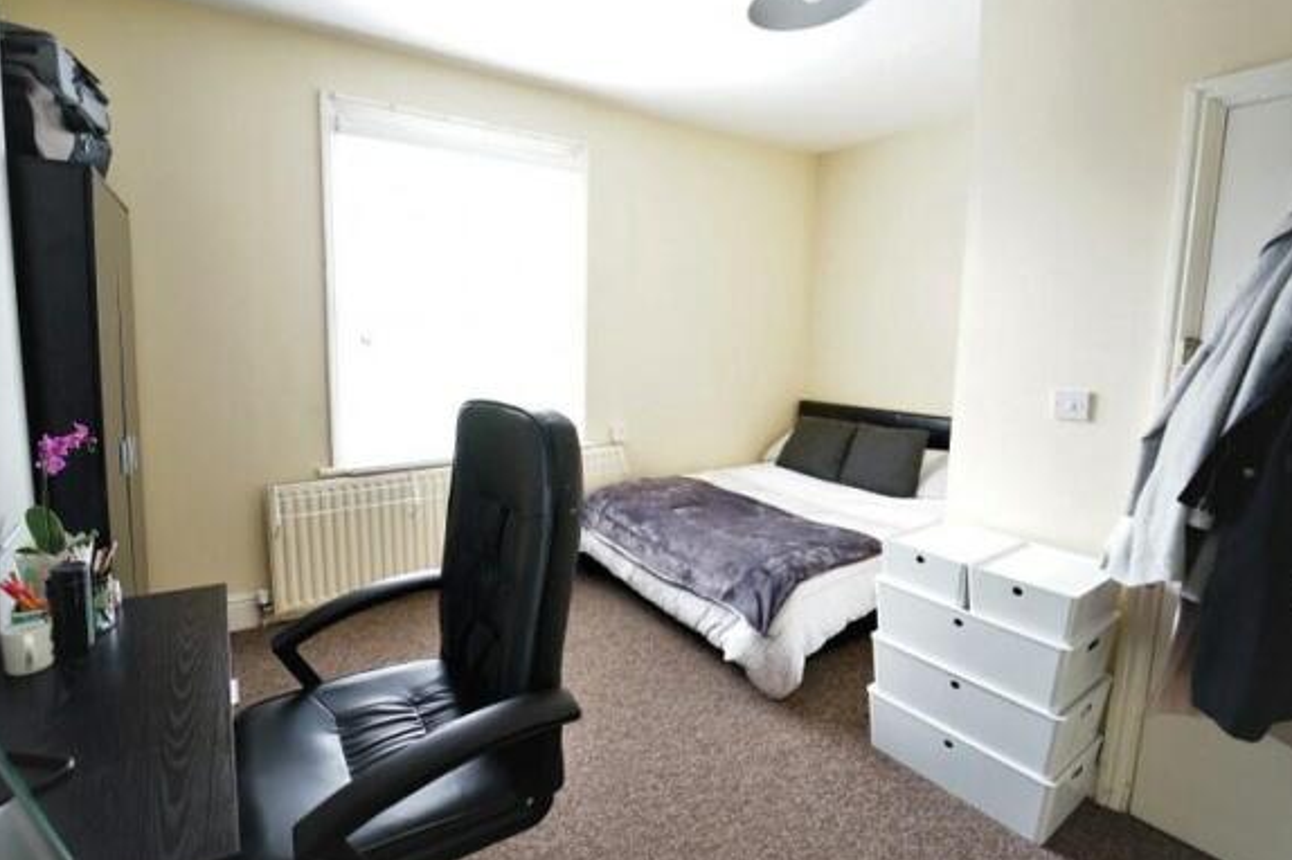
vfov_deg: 73.6
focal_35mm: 16
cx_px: 569
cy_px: 406
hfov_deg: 96.3
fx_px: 574
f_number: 2.8
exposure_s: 1/60
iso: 3200
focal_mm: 14
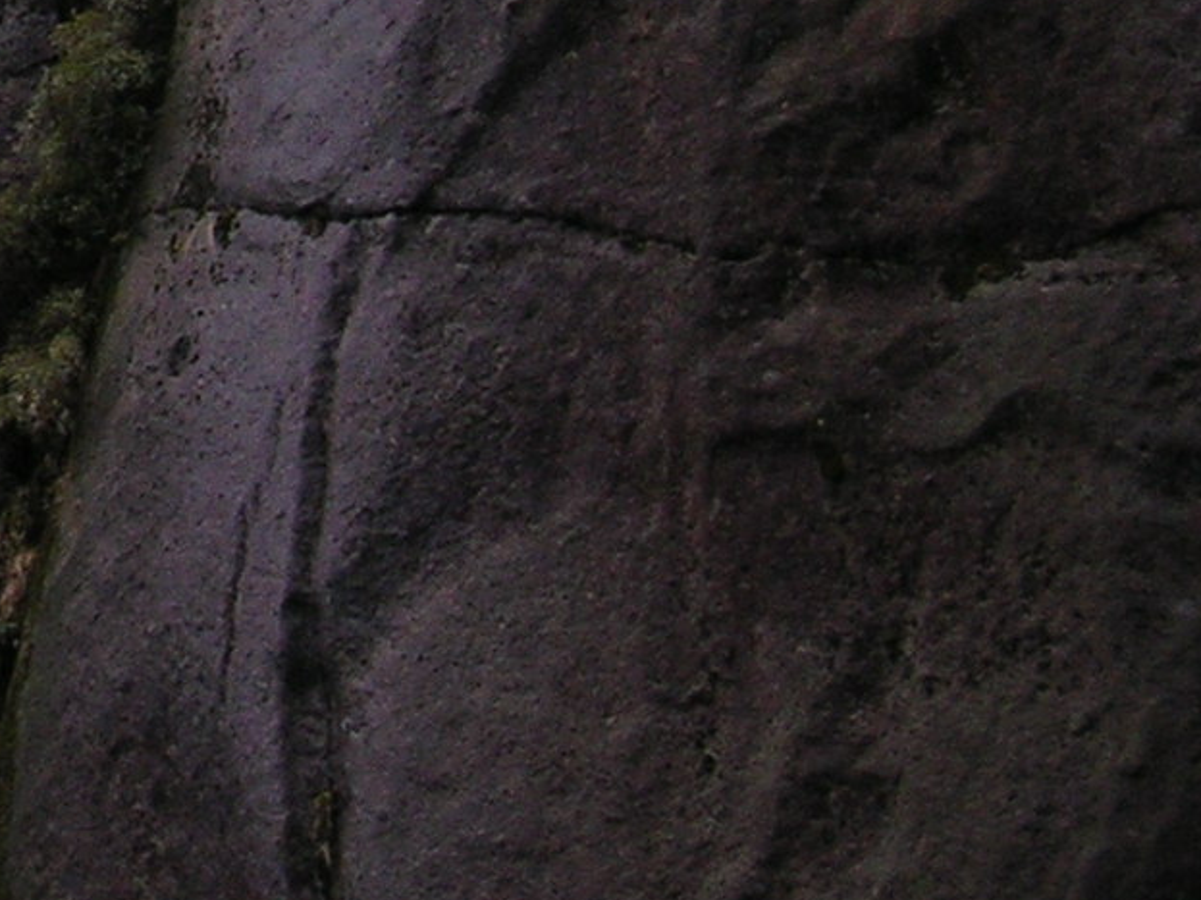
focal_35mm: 125
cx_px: -617
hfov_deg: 14.6
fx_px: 4336
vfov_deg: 11.6
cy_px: -227
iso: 50
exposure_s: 1/223
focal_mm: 5.8
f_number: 2.8
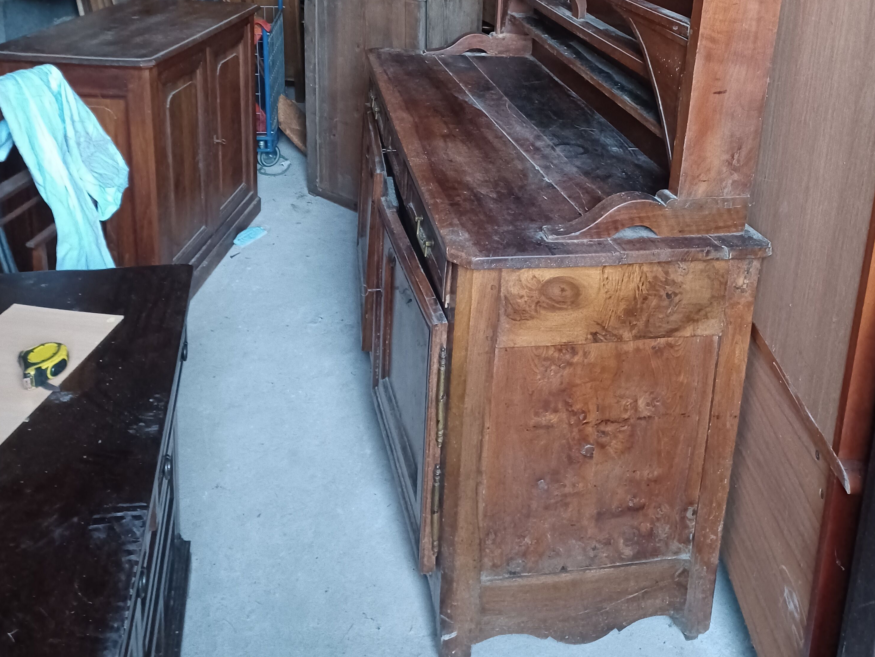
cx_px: 440
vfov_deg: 39.1
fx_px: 859
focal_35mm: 34
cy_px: 78
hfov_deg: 54.0
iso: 2000
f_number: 1.8
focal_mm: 4.6
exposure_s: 1/16.7
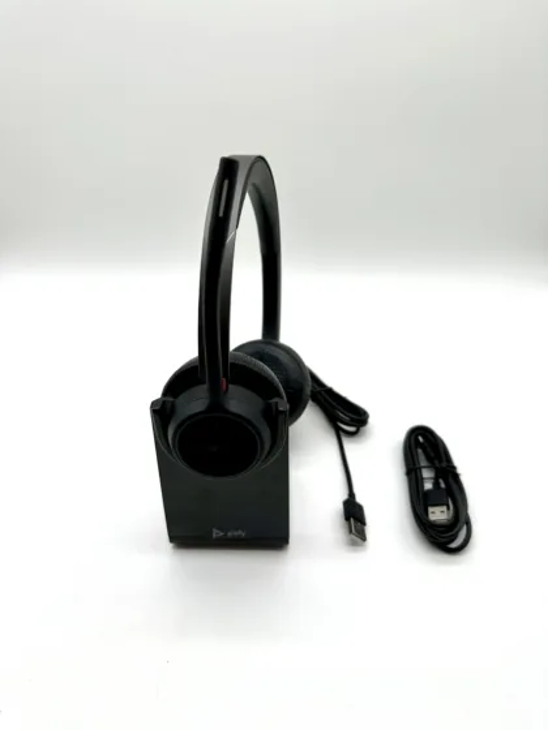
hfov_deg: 56.8
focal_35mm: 24
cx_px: 274
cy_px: 365
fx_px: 507
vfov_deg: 71.6
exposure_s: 1/1374
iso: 80
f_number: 1.78
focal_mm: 6.86
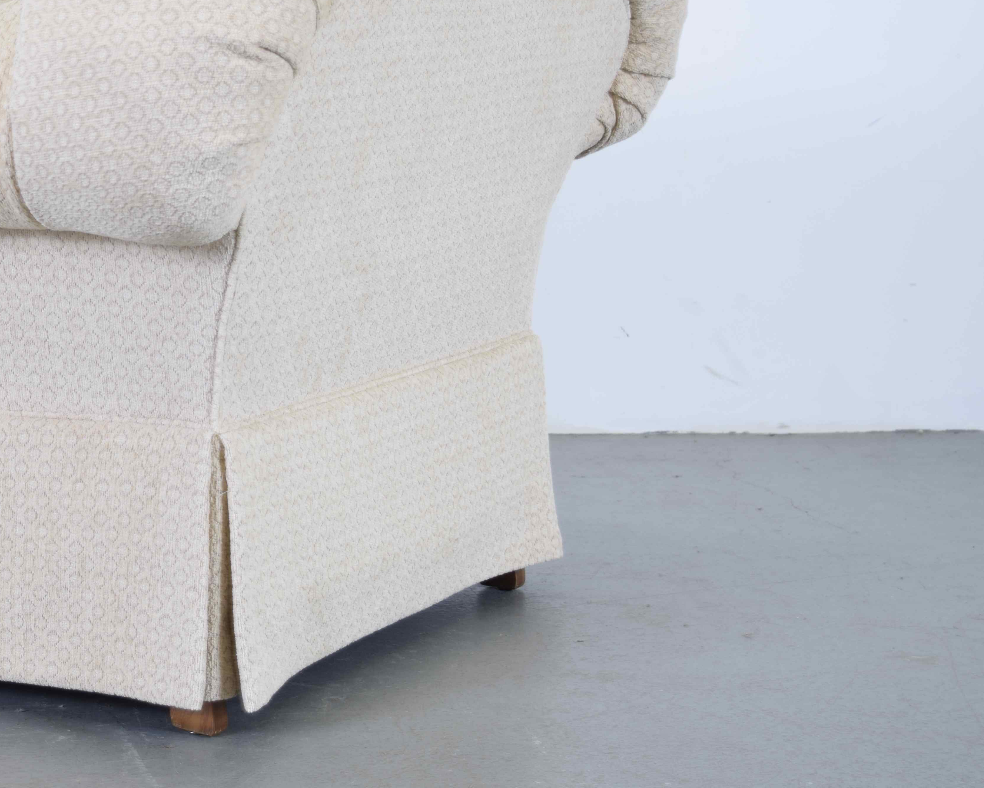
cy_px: 269
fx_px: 2796
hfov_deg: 19.6
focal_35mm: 96
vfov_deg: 16.0
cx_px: 102
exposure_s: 1/15
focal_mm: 38
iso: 100
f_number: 4.8
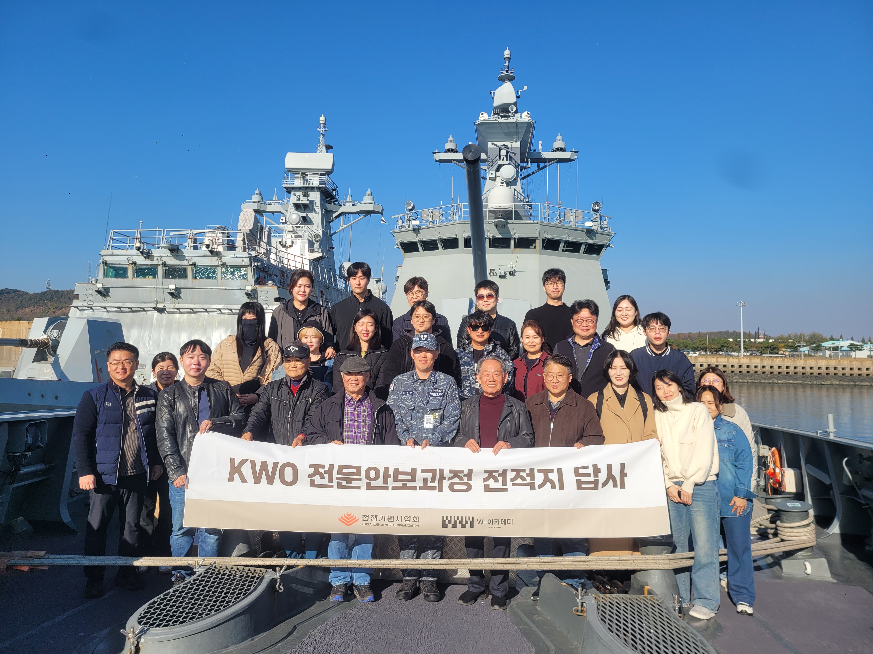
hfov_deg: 67.3
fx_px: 656
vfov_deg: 53.1
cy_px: 327
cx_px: 436
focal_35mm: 26
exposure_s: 1/2937
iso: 40
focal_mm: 5.4
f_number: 1.8
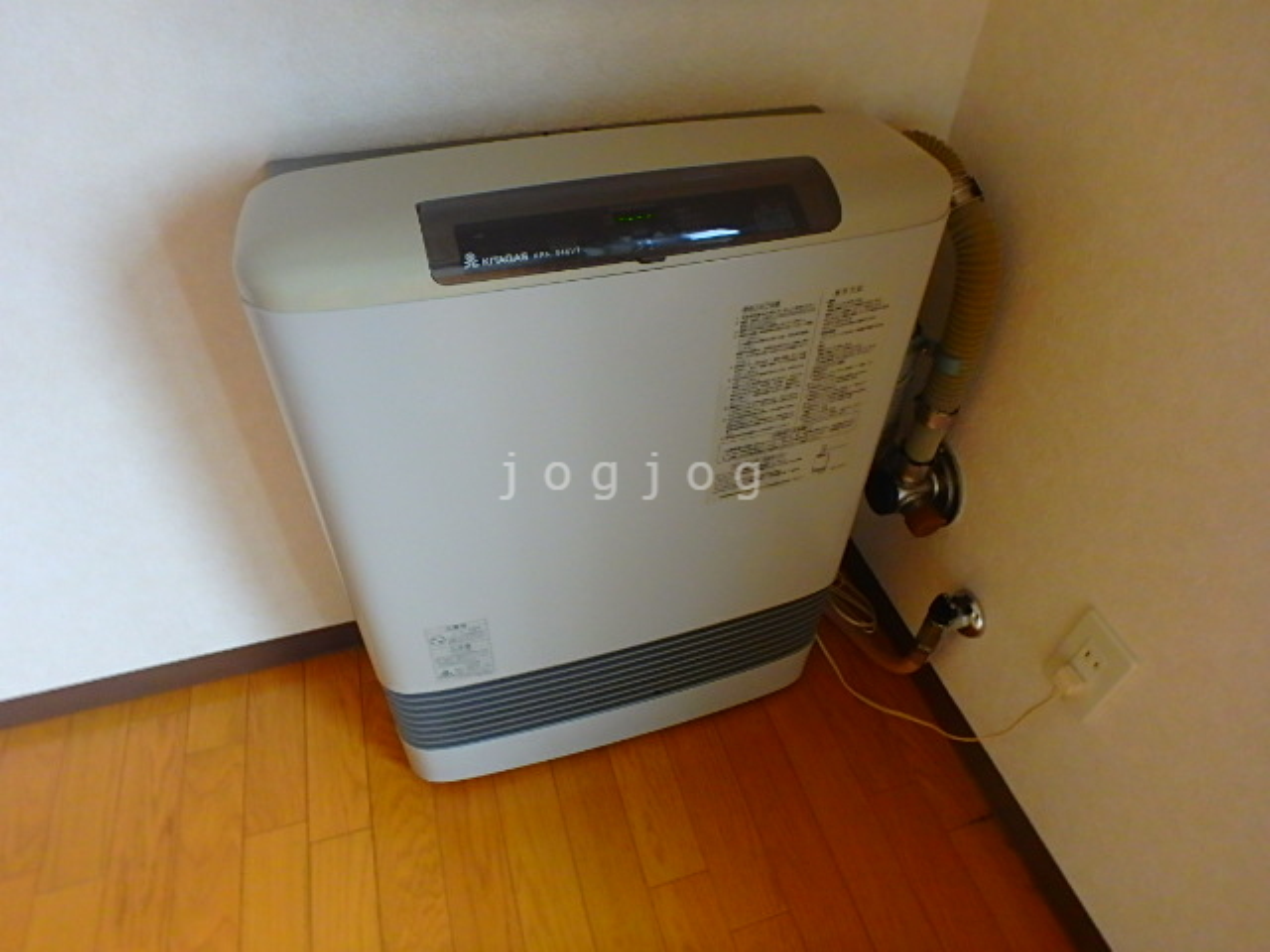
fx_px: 770
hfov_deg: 79.0
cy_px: 476
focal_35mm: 21
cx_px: 635
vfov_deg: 63.4
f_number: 3.5
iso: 400
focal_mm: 3.7
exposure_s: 1/30
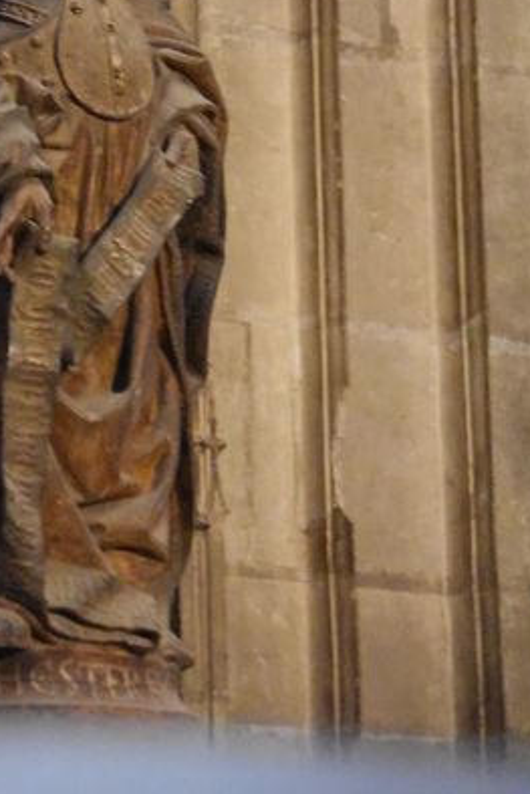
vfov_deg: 8.1
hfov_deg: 5.4
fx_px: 5579
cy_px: 97
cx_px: 106
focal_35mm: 253
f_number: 4.5
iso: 12800
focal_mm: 95
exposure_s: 1/40
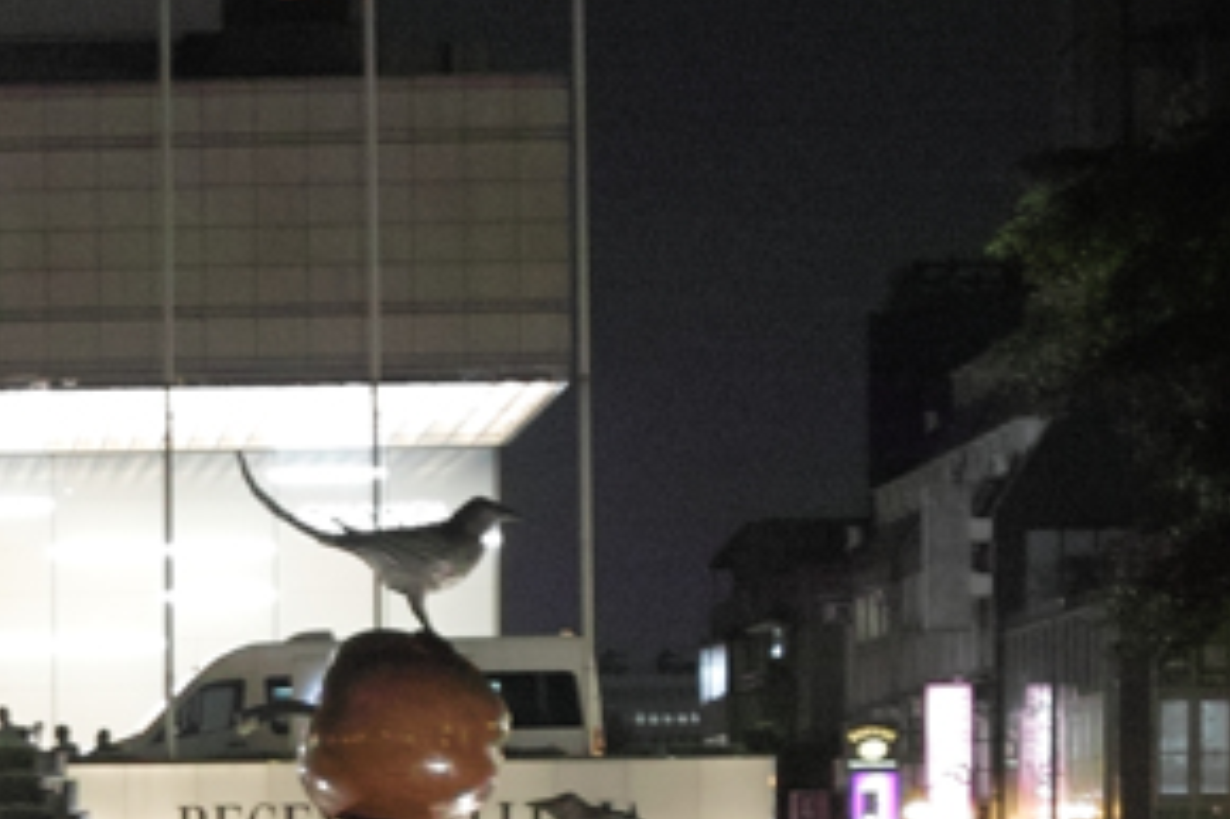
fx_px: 4951
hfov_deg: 13.3
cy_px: 1214
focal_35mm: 145
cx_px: -691
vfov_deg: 9.2
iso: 800
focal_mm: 24.2
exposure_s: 1/13
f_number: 2.8
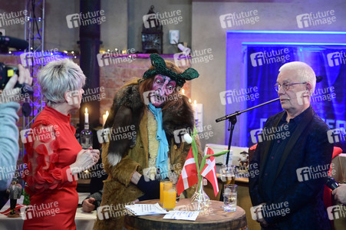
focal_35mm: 70
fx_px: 672
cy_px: 115
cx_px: 173
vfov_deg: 19.4
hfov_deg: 28.9
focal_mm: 70
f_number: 2.8
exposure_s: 1/200
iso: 5000
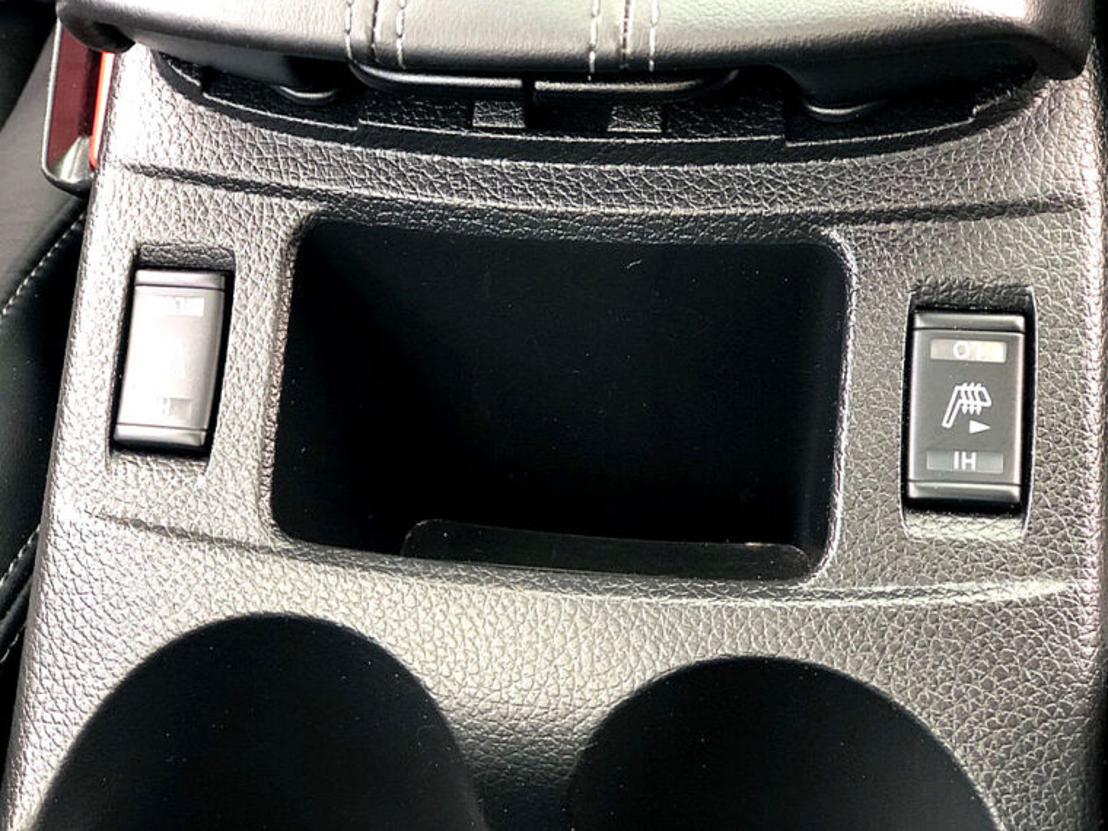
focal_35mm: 60
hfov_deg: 32.2
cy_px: 397
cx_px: 560
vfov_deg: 24.4
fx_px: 1920
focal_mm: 6.6
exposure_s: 1/30
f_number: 2.8
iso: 125
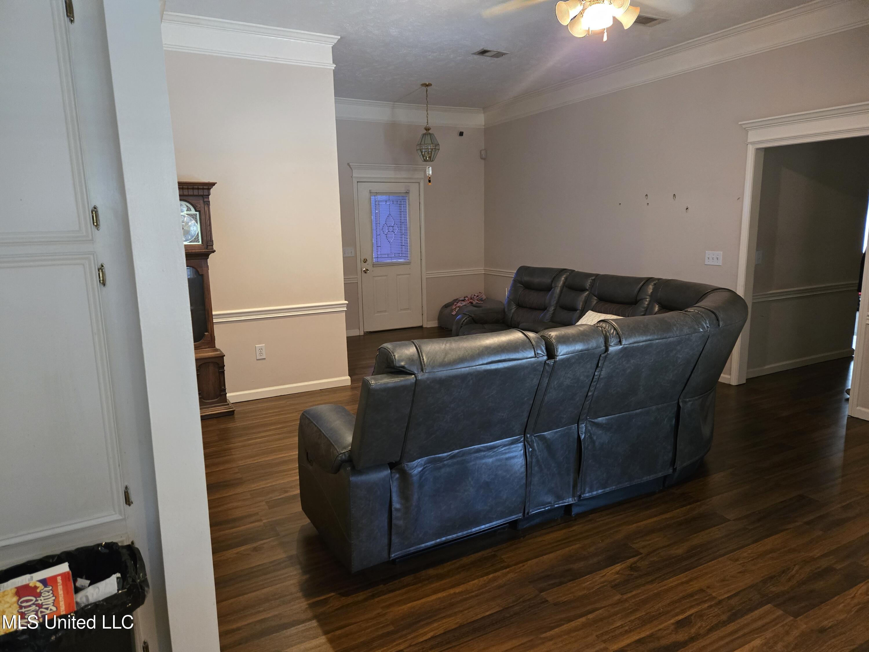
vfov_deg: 58.9
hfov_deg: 73.9
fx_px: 577
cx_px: 434
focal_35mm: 23
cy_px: 326
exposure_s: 1/60
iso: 1000
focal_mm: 5.4
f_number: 1.8
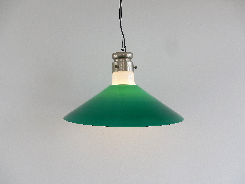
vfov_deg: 54.9
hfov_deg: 69.4
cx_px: 122
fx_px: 177
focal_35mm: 25
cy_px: 92
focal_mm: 4.5
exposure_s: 1/40
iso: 125
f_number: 3.7
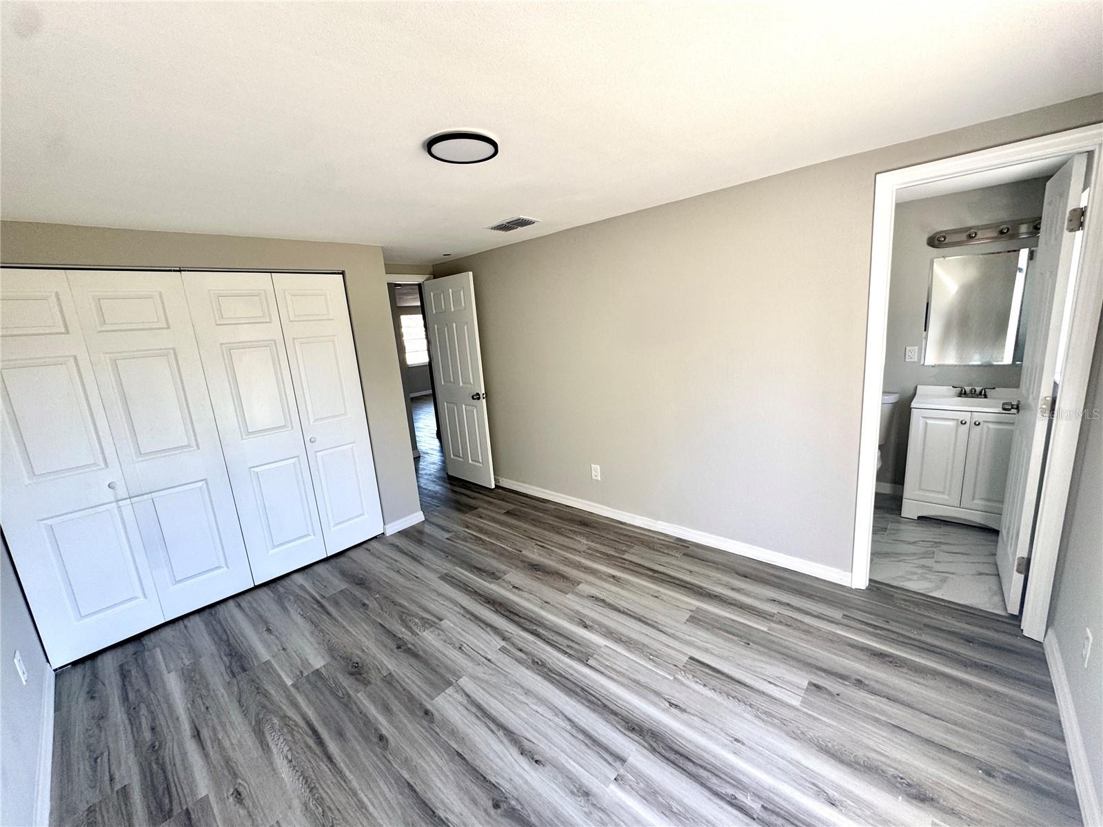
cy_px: 414
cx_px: 552
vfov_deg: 85.7
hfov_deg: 102.1
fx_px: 446
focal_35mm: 14
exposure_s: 1/99
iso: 80
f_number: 2.2
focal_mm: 2.22
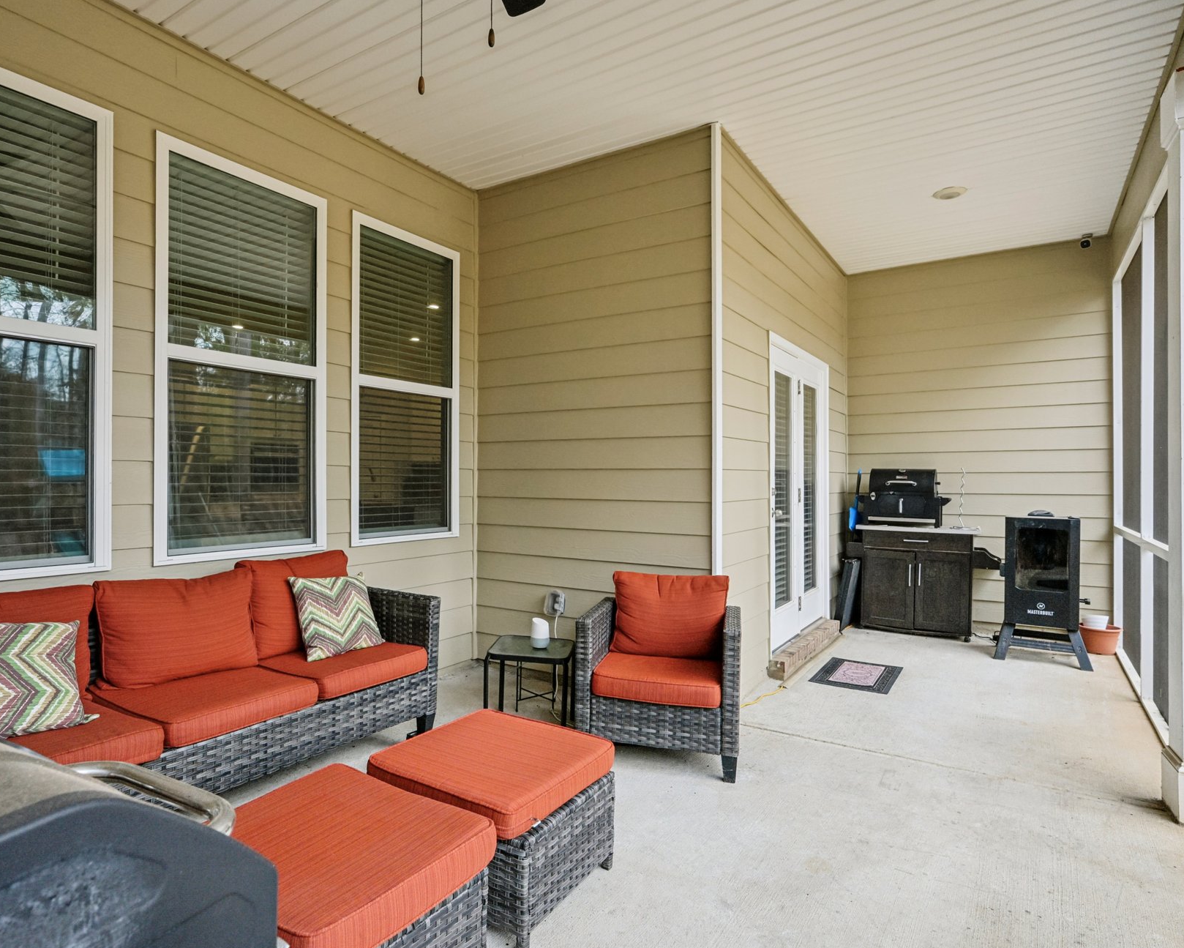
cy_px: 486
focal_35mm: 20
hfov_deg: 81.2
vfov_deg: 69.2
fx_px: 687
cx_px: 518
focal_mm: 16.5
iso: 400
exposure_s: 1/160
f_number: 8
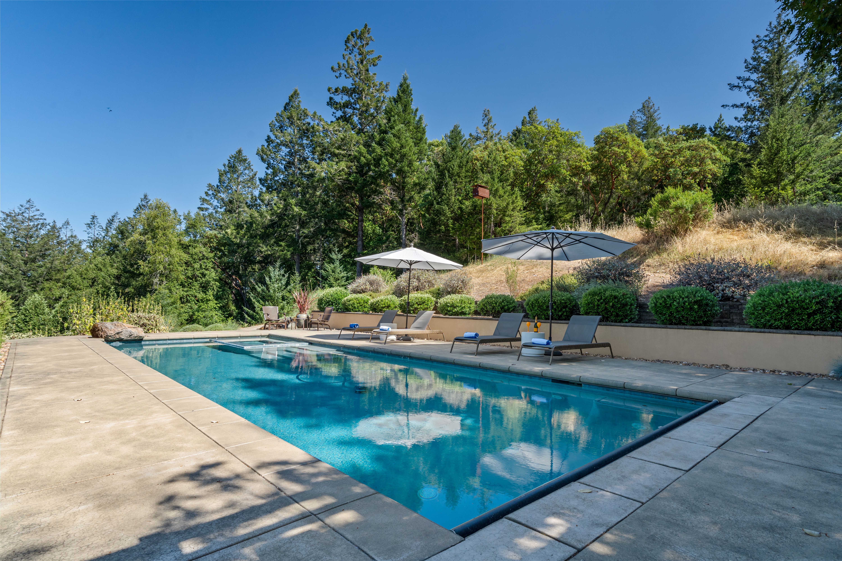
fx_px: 444
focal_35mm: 19
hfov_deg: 86.9
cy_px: 280
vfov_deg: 64.6
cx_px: 421
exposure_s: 1/90
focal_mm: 19
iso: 320
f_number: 9.5
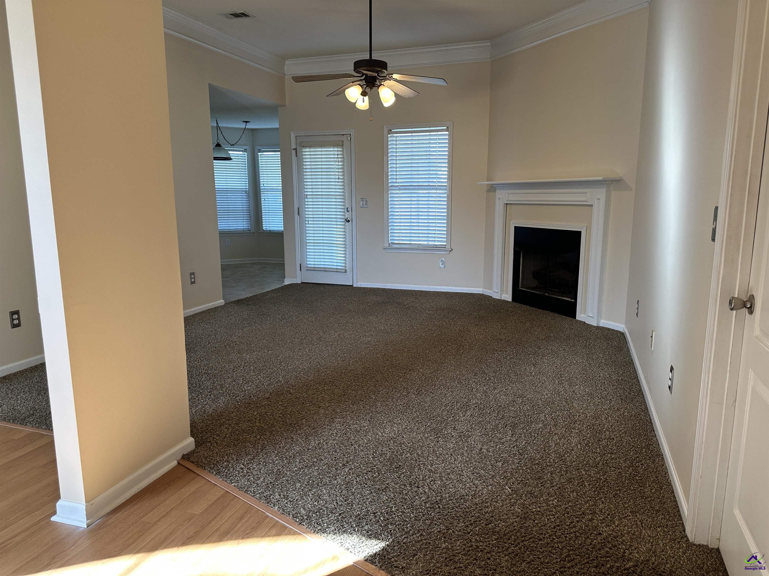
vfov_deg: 56.8
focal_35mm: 24
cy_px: 288
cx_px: 384
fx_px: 533
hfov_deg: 71.6
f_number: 1.78
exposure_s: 1/120
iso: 100
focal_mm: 6.86
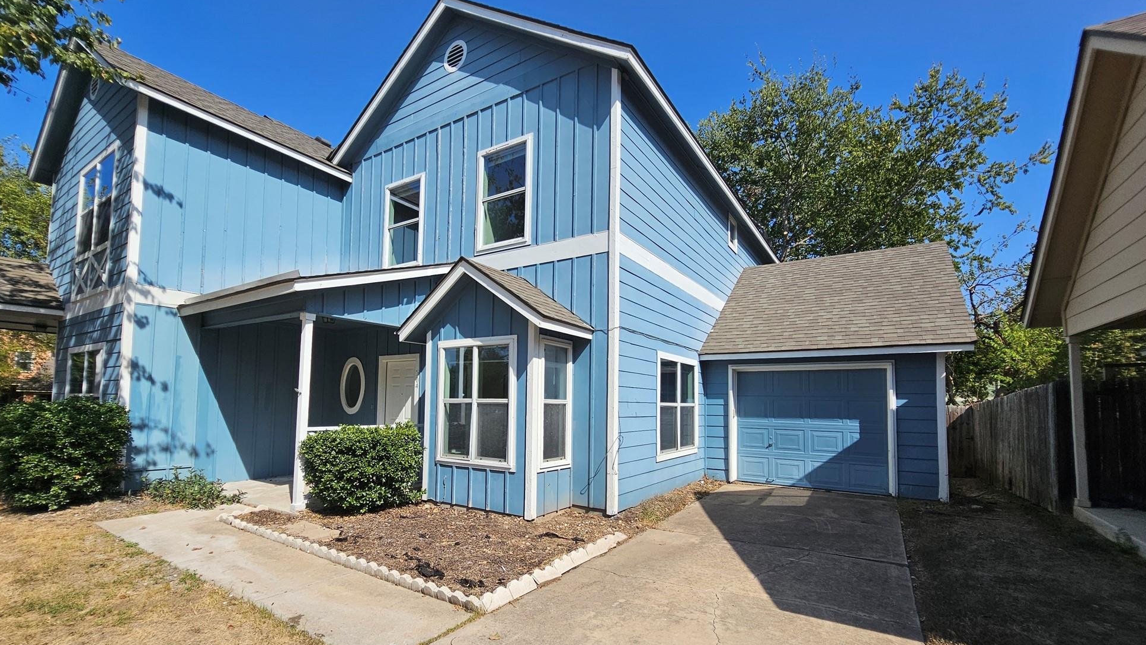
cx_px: 546
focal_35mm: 15
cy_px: 374
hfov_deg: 102.9
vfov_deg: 70.1
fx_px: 456
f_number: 2.2
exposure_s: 1/3042
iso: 50
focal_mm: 2.2
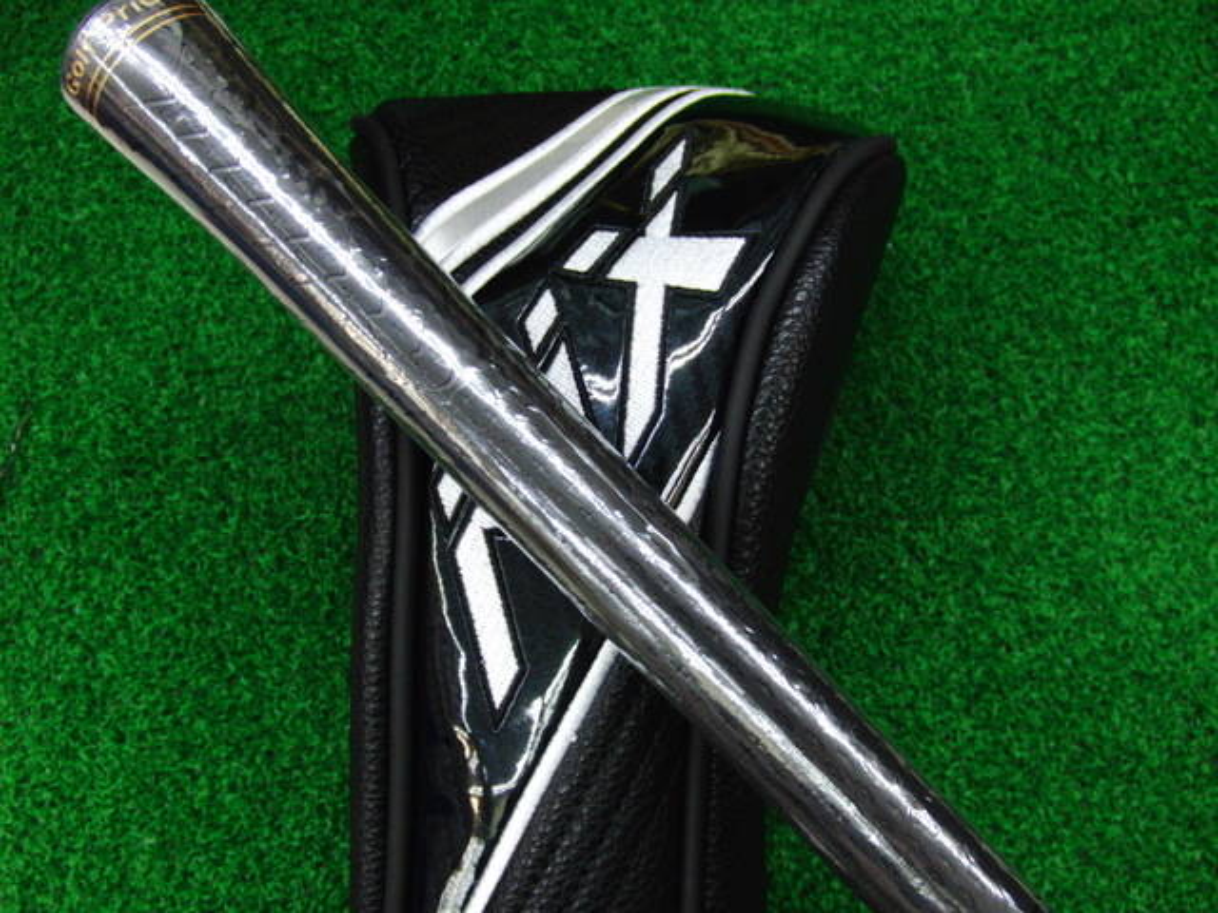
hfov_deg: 50.1
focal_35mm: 37
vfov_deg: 38.7
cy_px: 456
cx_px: 609
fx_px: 1302
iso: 400
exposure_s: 1/40
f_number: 3.6
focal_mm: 6.42
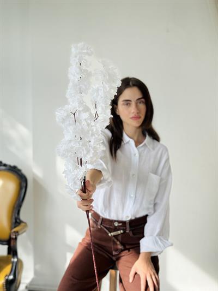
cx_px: 109
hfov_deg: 30.3
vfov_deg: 39.6
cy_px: 146
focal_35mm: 48
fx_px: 403
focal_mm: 6.76
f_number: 1.78
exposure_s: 1/484
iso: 64
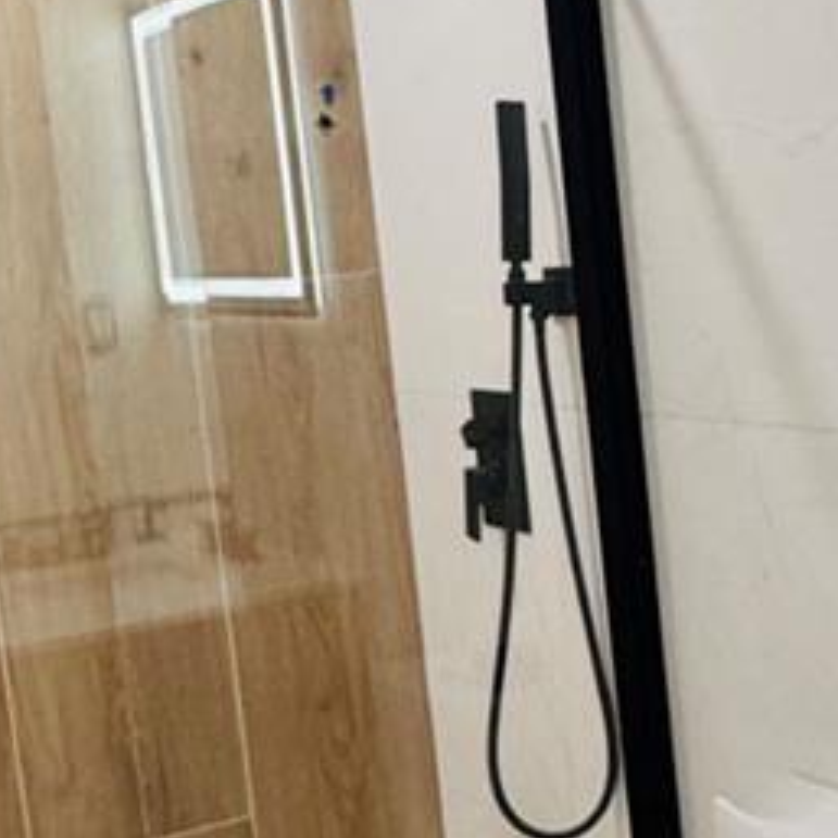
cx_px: 841
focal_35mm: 74
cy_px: 424
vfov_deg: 23.4
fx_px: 2027
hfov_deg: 22.4
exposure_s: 1/120
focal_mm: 2.22
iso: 250
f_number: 2.2
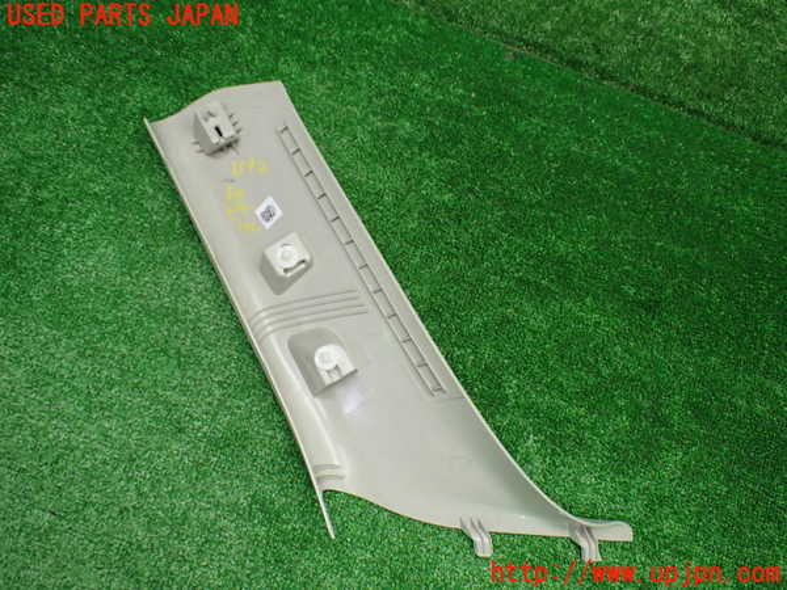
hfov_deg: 60.0
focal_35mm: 30
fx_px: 682
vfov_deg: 46.8
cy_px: 295
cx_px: 394
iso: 500
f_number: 2.3
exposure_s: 1/125
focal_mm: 5.4
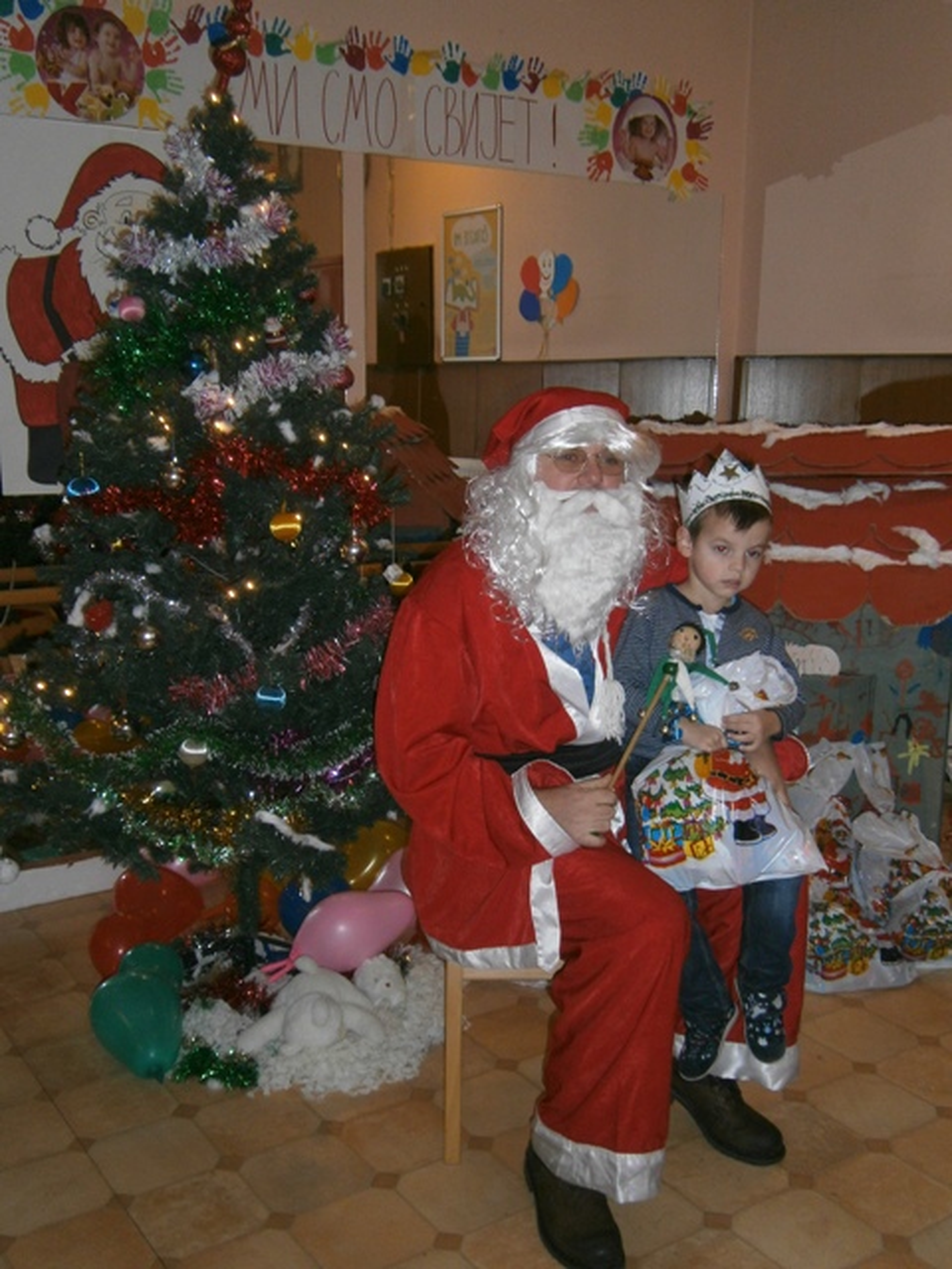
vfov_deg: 51.4
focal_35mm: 36
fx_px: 1320
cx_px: 476
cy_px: 634
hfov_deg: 39.7
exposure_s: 1/40
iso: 160
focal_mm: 6.4
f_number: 3.1
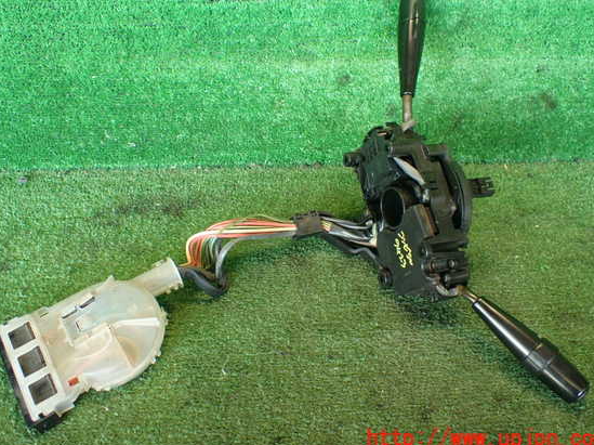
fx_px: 600
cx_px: 287
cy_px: 209
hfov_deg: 52.6
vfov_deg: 40.6
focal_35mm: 35
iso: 200
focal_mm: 5.79
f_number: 2.4
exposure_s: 1/30
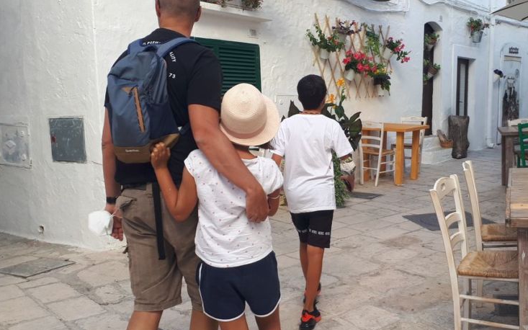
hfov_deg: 48.6
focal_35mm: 40
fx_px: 576
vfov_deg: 32.0
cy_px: 172
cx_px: 344
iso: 40
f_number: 1.9
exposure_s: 1/159
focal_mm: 3.6
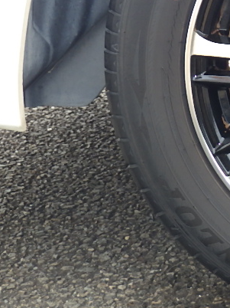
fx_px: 949
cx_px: 364
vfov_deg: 18.2
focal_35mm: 107
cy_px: 52
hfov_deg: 13.0
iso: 125
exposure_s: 1/125
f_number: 4.2
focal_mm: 7.5
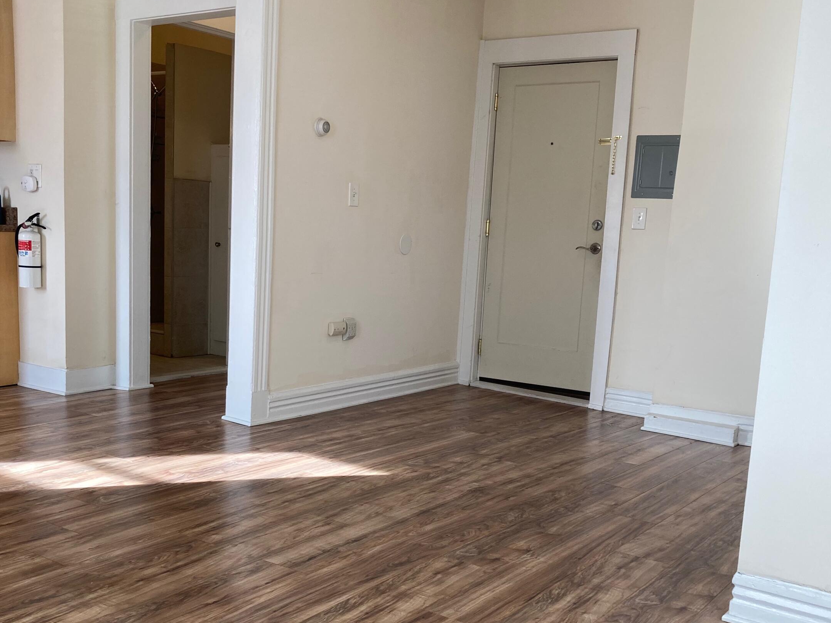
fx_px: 936
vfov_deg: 36.6
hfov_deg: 47.8
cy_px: 385
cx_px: 381
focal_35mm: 39
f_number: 1.8
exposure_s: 1/120
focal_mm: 3.99
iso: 32
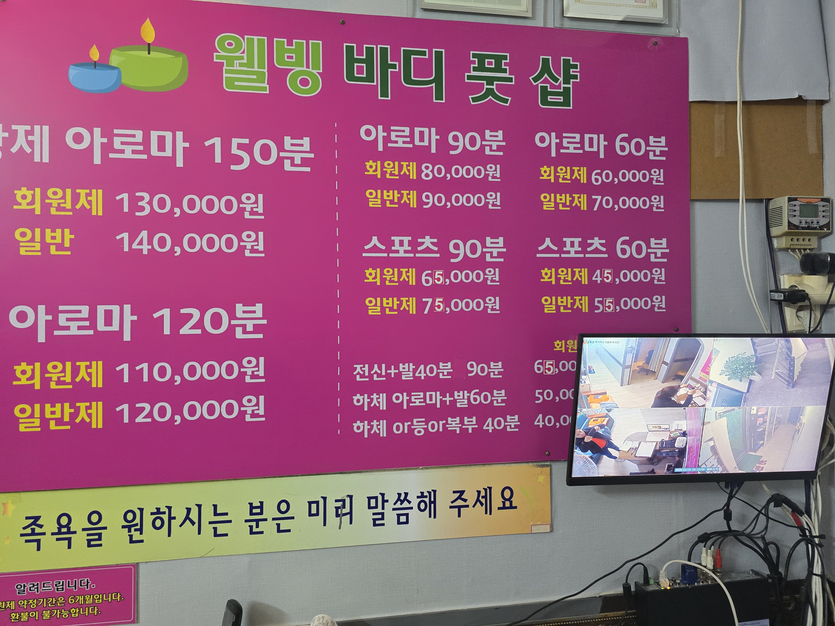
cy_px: 313
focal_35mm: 23
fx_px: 555
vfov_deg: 58.9
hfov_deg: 73.9
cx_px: 418
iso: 500
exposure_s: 1/120
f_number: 1.7
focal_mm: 6.3
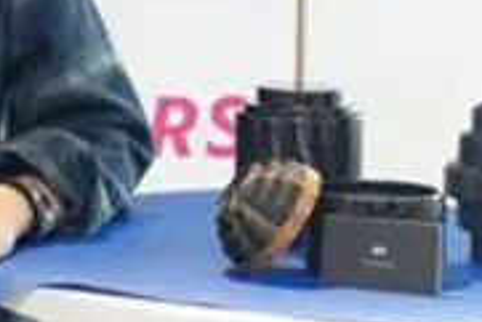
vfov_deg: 6.9
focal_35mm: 198
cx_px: -138
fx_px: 2653
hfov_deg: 10.2
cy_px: -150
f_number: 2.8
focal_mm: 46
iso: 1600
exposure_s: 1/200
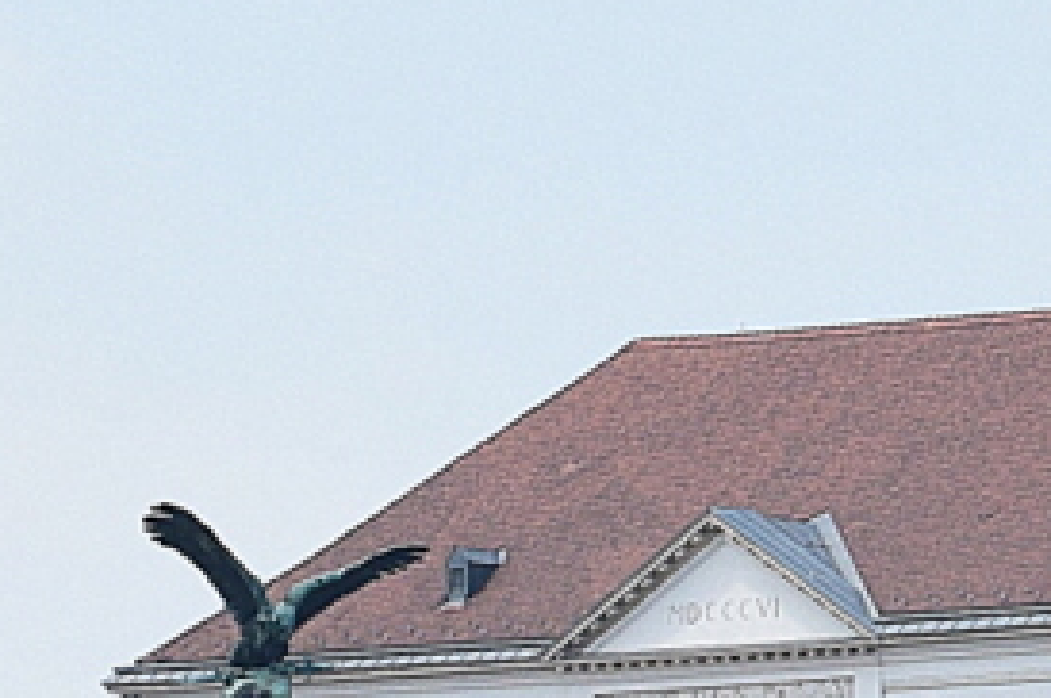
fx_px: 13427
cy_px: 965
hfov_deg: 4.5
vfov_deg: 3.0
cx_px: -157
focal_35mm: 460
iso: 400
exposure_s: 1/500
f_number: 11
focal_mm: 105
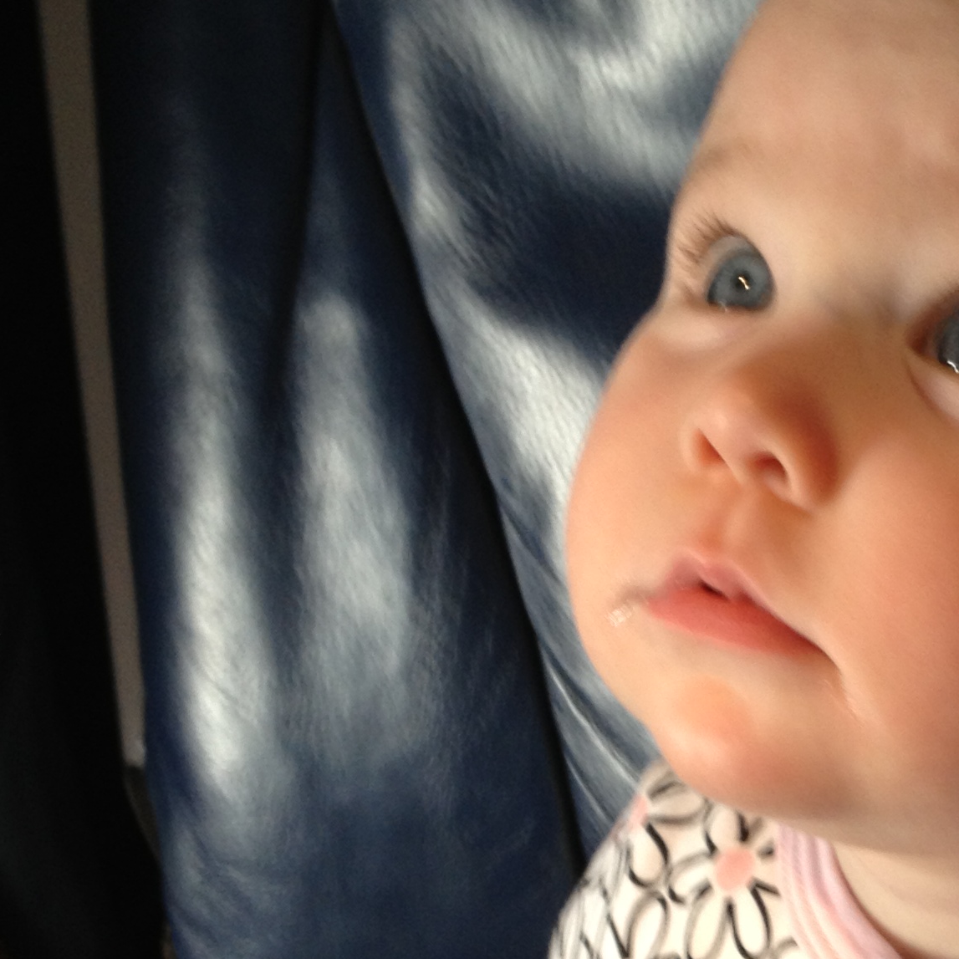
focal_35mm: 88
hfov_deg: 19.2
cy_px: 975
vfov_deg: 19.1
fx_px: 2758
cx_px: 926
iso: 64
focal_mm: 4.28
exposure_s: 1/20
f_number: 2.4
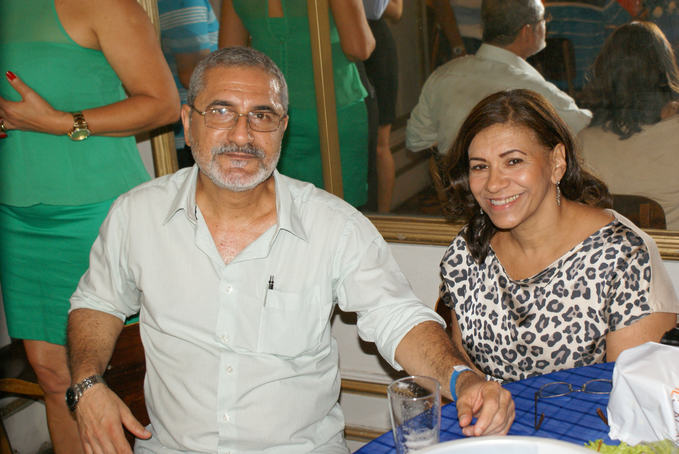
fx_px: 991
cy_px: 227
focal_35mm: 52
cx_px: 340
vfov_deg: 25.8
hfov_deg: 37.8
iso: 800
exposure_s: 1/60
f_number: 5.6
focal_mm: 35
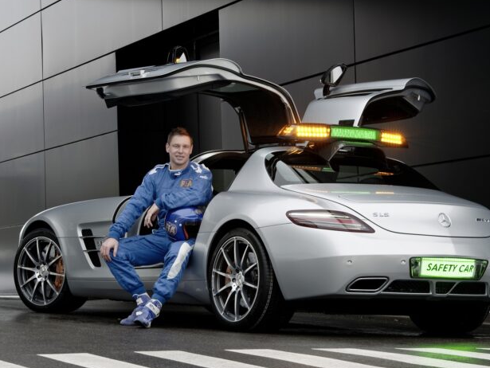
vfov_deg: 11.8
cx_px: 266
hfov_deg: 15.6
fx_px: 1785
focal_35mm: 126
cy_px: 180
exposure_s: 1/10
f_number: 14
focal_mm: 105
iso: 100
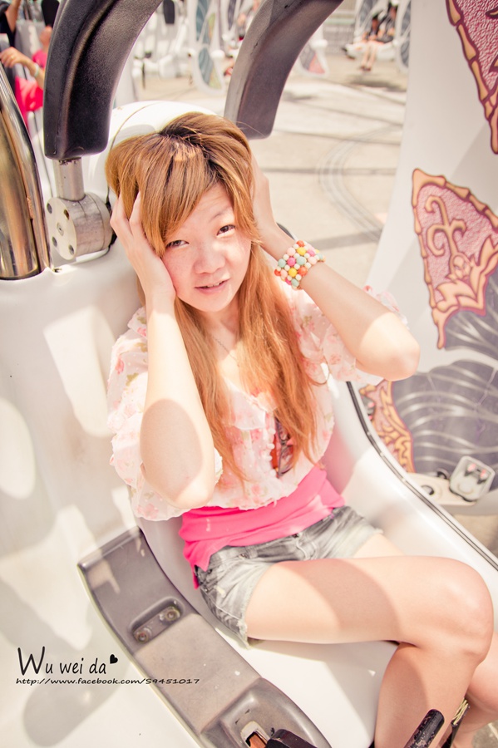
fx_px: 530
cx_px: 249
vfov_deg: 70.5
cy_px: 374
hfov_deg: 50.4
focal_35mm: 26
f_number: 3.2
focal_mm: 17
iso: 100
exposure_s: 1/800
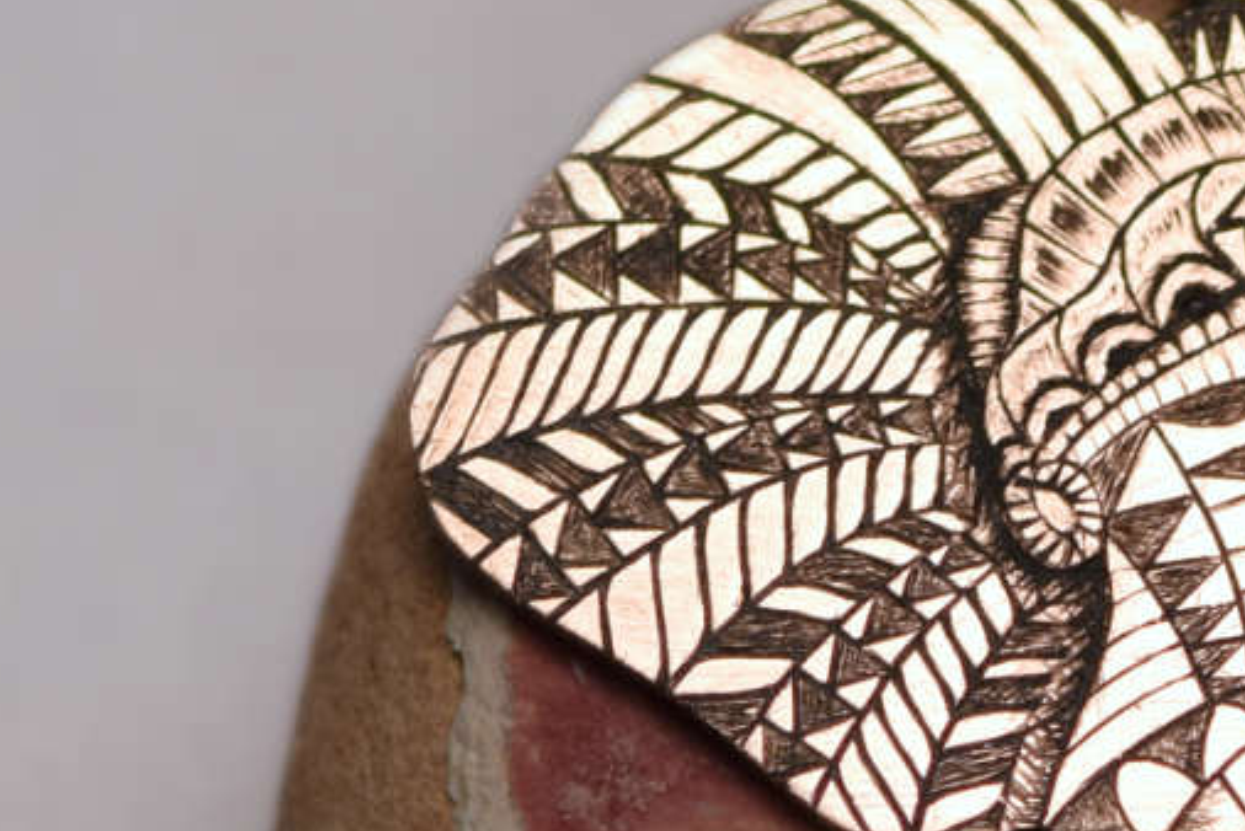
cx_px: 1299
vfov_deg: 2.2
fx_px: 21521
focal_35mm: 622
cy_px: 750
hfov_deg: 3.3
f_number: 13
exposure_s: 1/40
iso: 100
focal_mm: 105
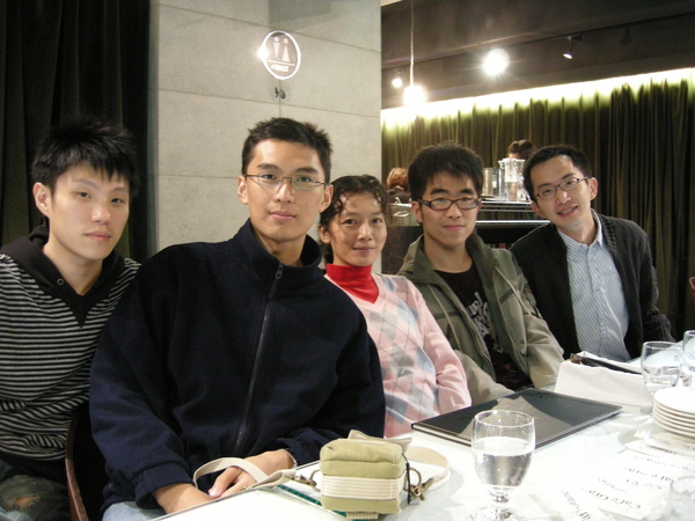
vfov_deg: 39.7
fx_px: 723
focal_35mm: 36
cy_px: 260
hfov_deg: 51.4
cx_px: 348
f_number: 2.7
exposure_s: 1/2
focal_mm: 7.5
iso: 400
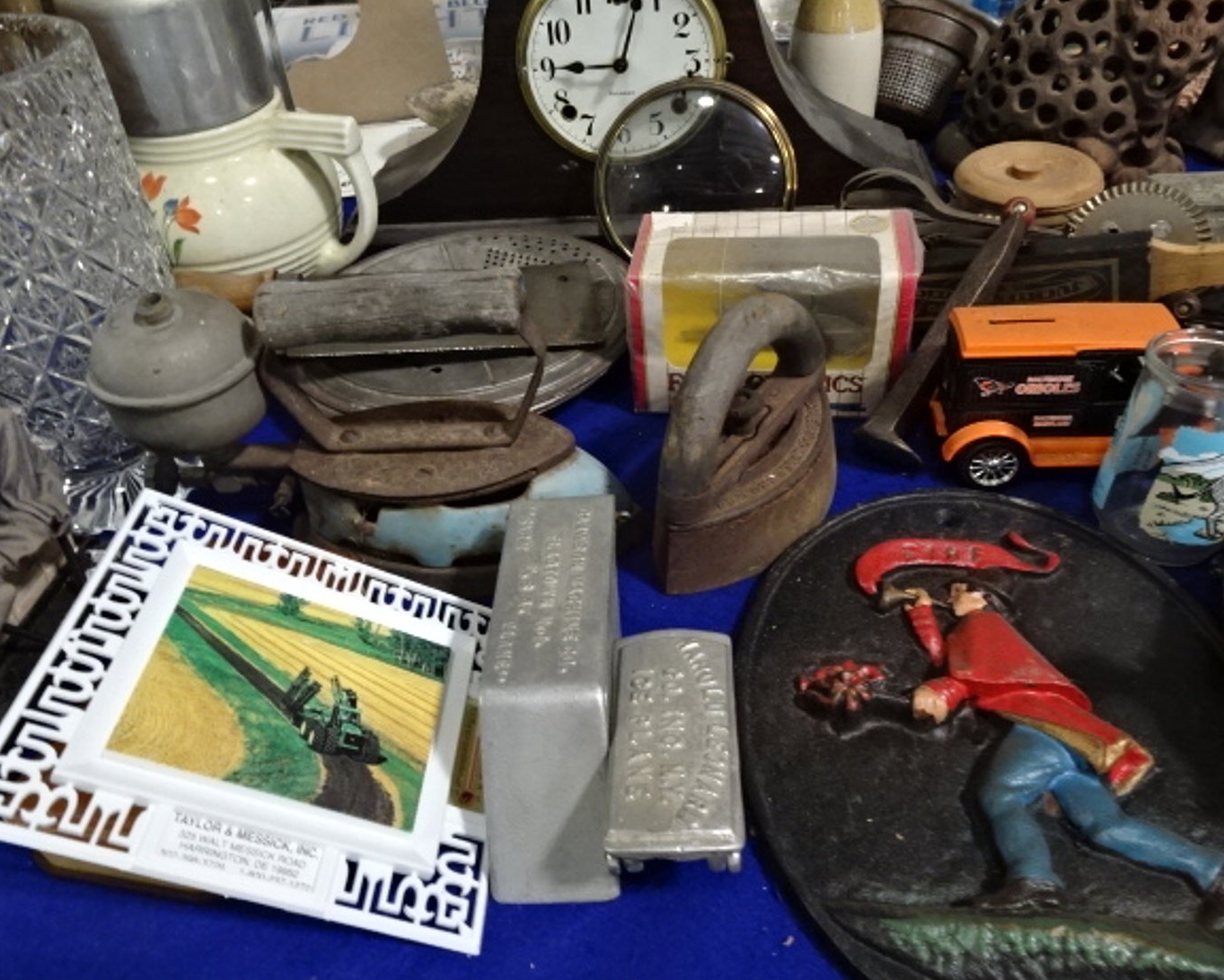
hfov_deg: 66.0
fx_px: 942
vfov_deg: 54.9
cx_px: 596
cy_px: 481
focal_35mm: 26
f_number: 3.5
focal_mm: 4.1
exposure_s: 1/30
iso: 500
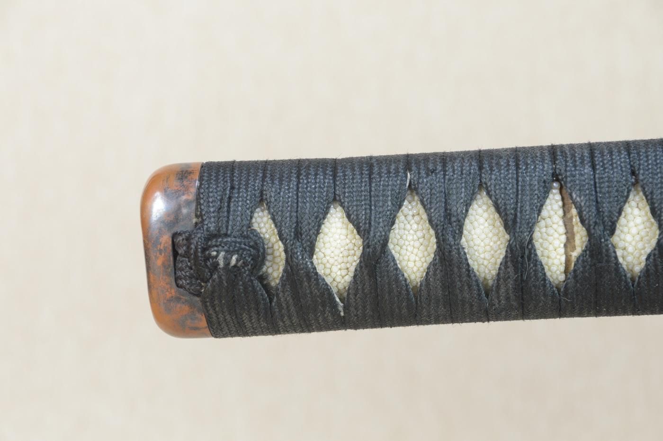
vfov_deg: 8.7
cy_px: 220
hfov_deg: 13.1
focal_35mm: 158
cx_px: 332
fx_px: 2898
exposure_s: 1/1.6
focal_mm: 105
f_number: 11
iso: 400
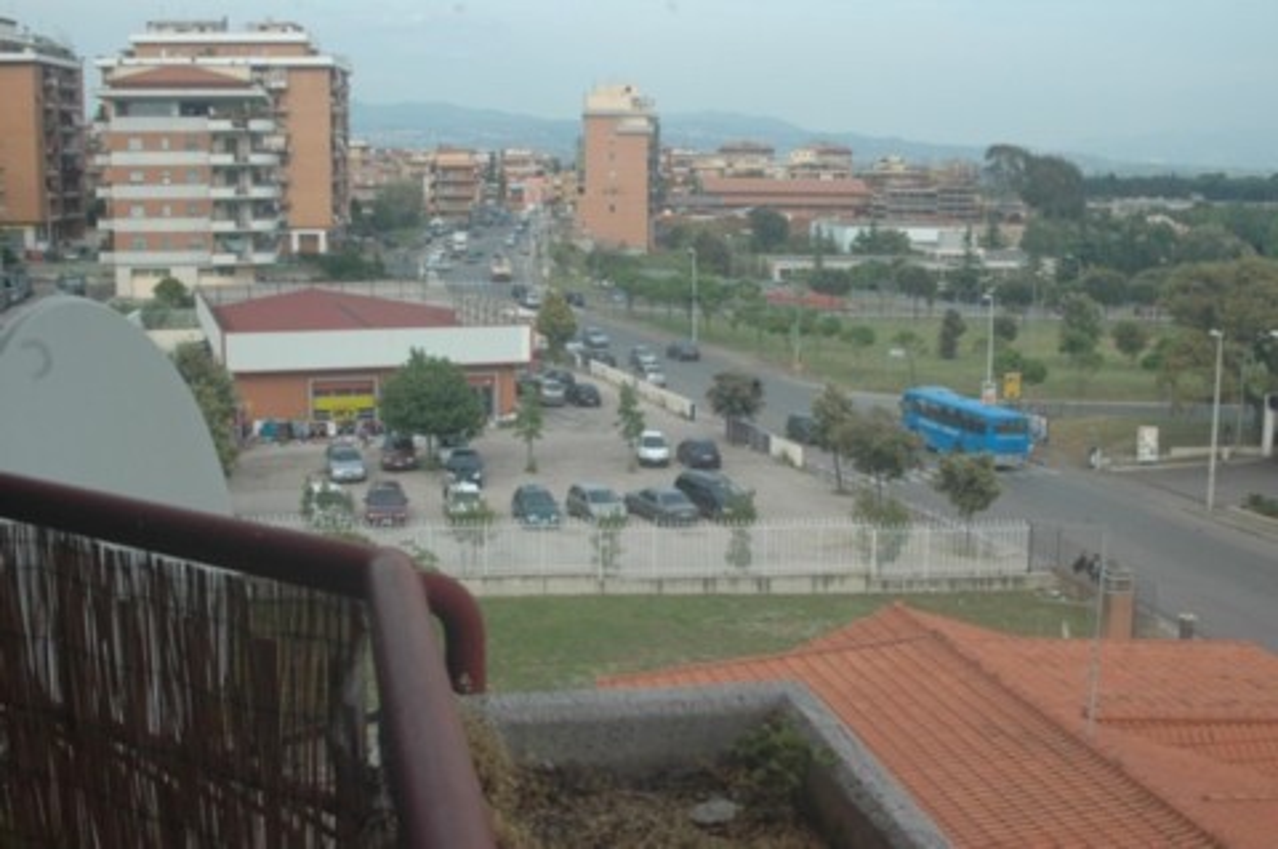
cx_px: 639
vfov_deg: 31.8
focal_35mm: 42
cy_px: 424
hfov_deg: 46.4
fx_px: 1489
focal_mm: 28
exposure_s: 1/125
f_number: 10
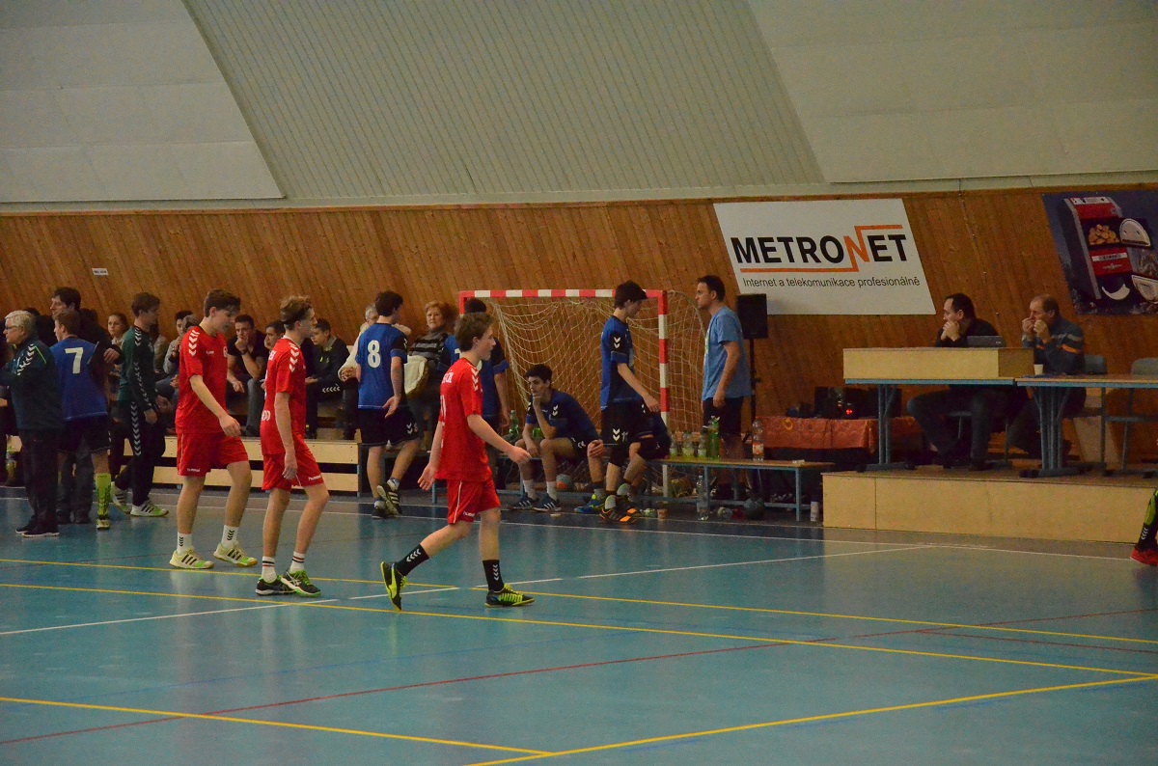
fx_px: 4091
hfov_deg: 16.1
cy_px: 383
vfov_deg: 10.7
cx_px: 579
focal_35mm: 128
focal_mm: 85
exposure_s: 1/1000
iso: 6400
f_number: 6.3
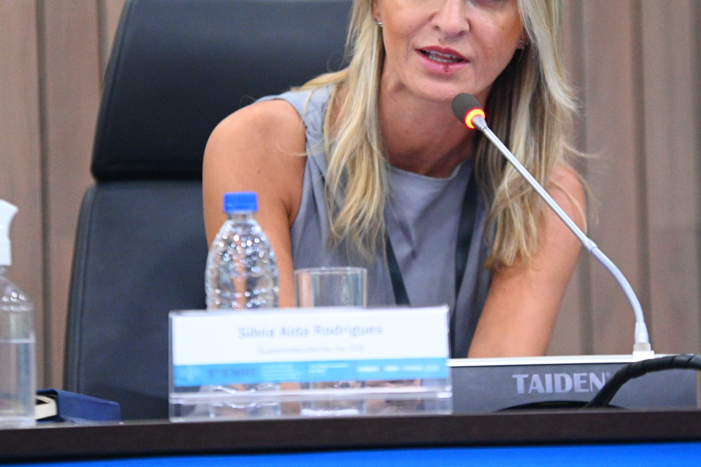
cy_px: 150
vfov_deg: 4.6
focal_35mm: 299
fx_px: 5820
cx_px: 386
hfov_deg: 6.9
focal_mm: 200
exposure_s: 1/200
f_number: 2.8
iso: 10000
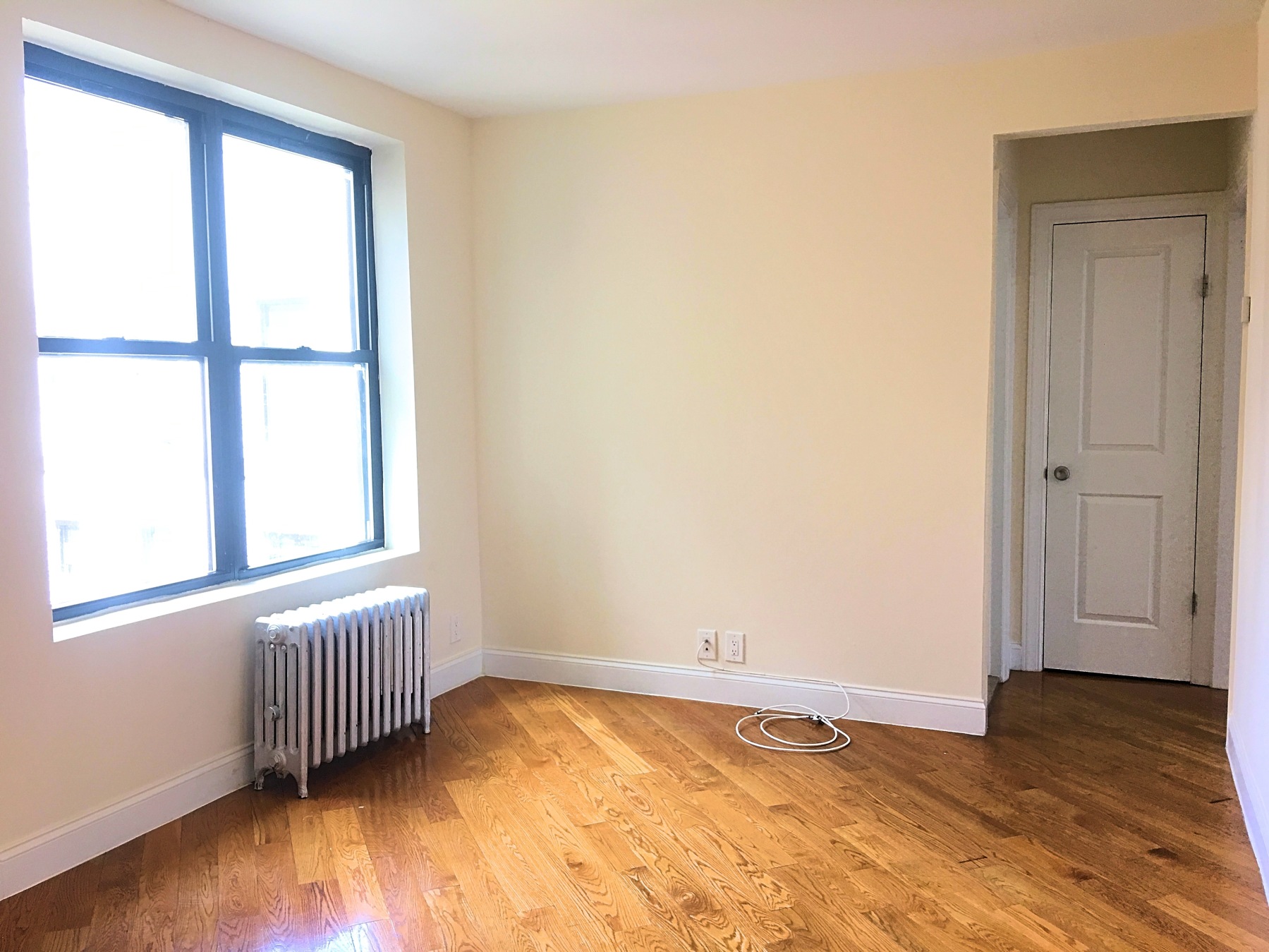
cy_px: 476
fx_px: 1063
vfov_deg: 48.2
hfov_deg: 61.7
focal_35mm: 29
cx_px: 634
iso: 40
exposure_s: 1/30
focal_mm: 4.15
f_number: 2.2
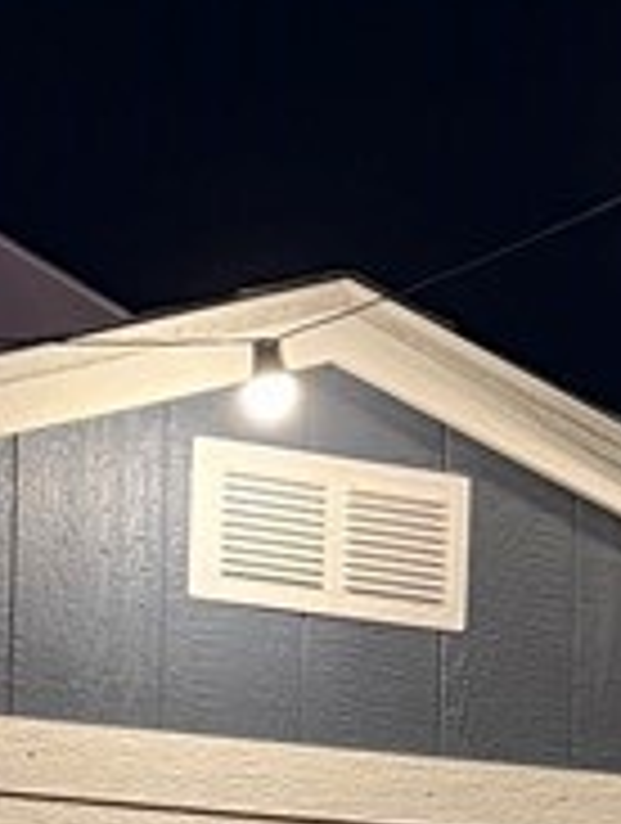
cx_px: 68
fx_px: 3194
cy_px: 1090
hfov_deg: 11.0
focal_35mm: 134
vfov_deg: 14.1
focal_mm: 6.76
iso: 1000
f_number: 1.78
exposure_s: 1/35
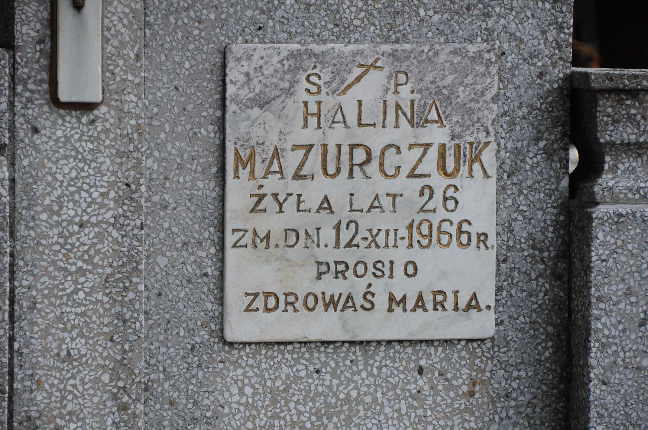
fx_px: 4045
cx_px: 324
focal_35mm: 225
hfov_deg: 9.2
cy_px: 215
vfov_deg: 6.1
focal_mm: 150
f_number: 7.1
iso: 250
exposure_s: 1/400
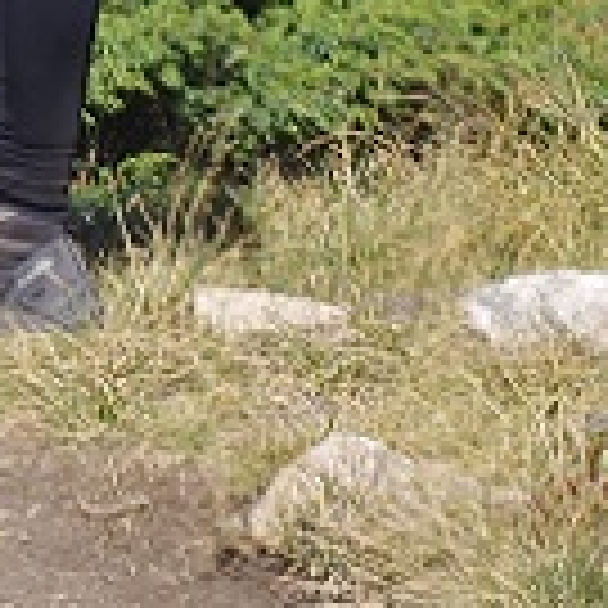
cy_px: -1243
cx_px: -1112
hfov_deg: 3.5
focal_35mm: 497
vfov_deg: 3.4
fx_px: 9876
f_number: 6.3
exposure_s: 1/320
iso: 100
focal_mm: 42.5
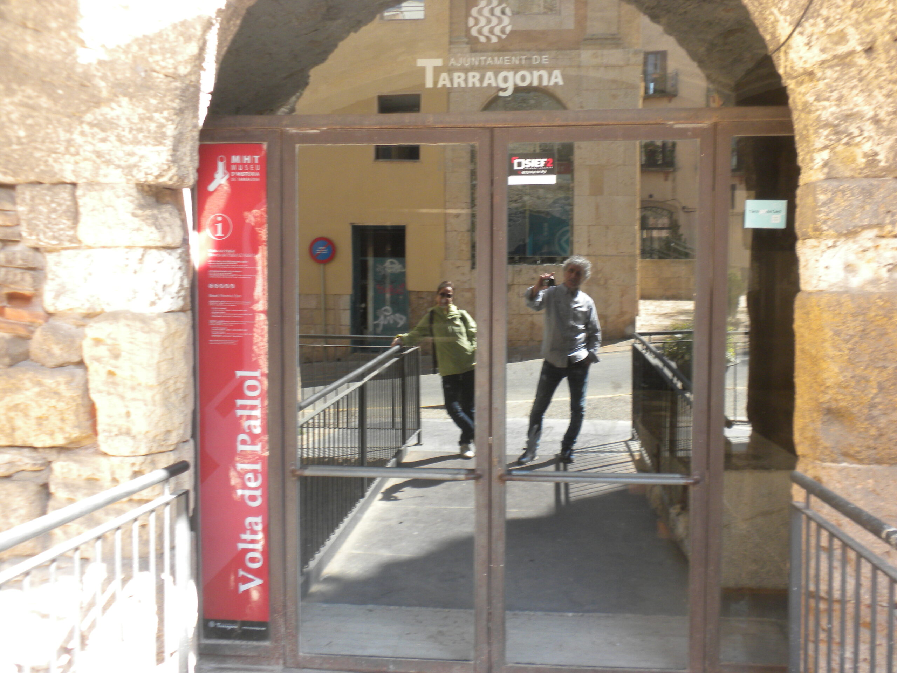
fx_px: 959
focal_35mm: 37
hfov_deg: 50.1
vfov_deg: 38.7
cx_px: 448
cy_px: 336
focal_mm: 6.6
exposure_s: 1/57
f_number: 3.5
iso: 101
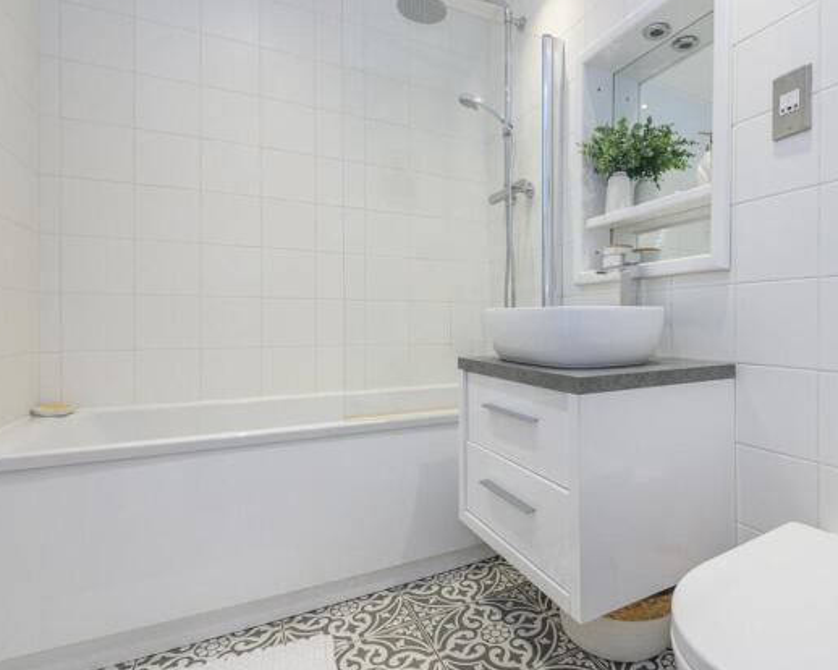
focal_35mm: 19
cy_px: 327
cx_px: 519
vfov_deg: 70.8
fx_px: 471
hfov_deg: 81.9
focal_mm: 16
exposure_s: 1/25
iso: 800
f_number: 8
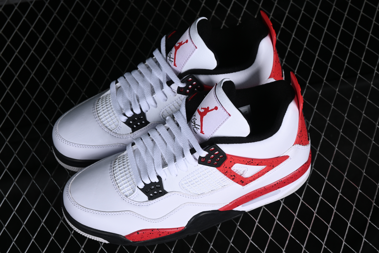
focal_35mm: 75
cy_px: 126
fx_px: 790
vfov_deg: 18.2
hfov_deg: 27.0
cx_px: 190
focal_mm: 50
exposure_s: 1/100
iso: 160
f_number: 8
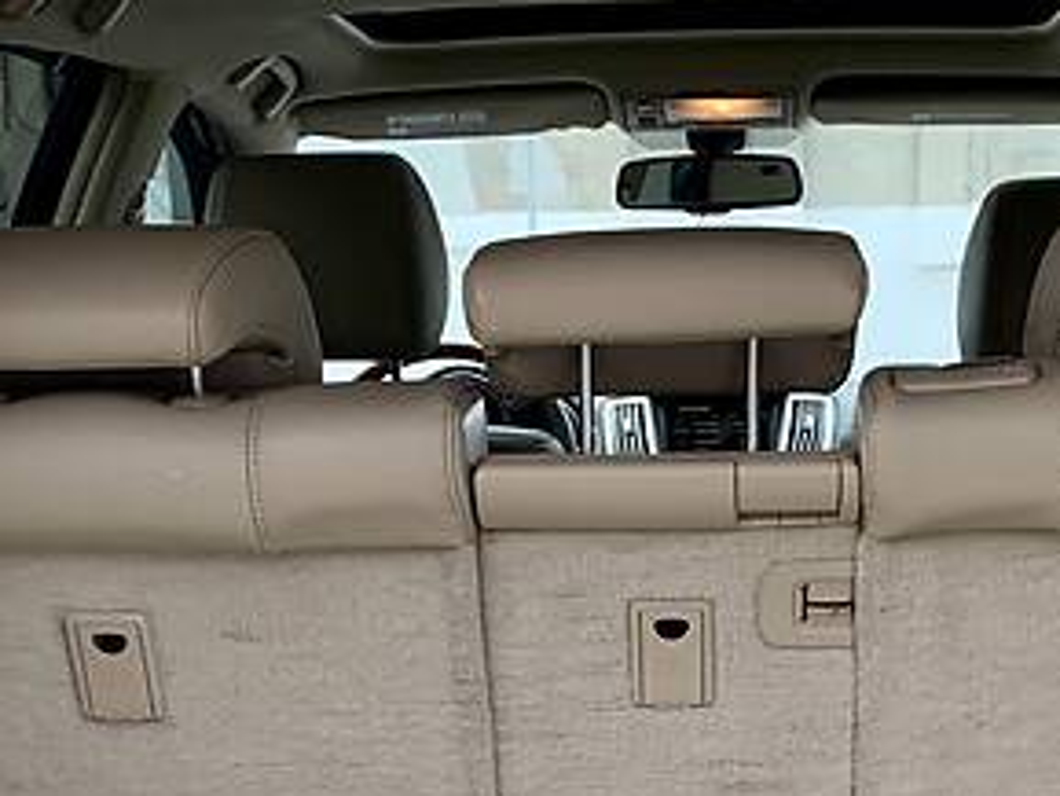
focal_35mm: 72
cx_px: 616
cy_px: 921
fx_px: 2206
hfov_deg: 27.0
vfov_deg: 19.4
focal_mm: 4.2
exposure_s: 1/122
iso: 64
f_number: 1.8
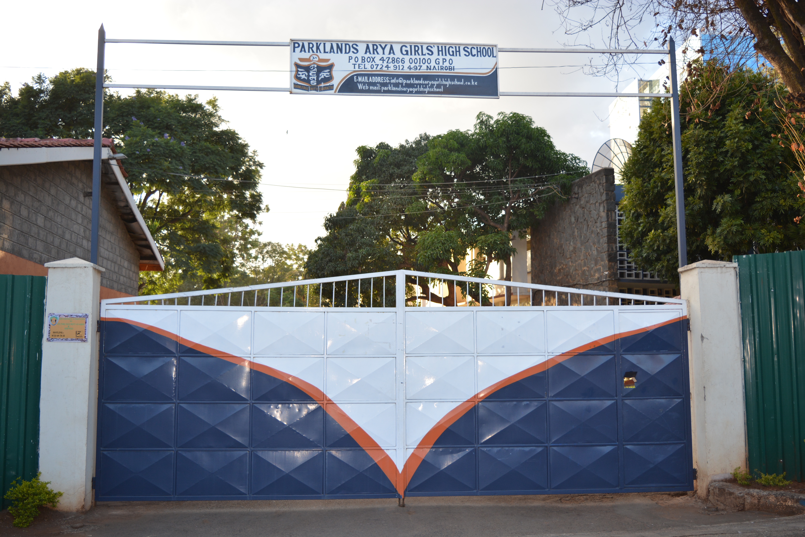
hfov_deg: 55.1
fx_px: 772
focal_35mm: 34
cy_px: 268
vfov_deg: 38.4
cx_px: 402
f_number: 3.8
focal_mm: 23
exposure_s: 1/200
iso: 250
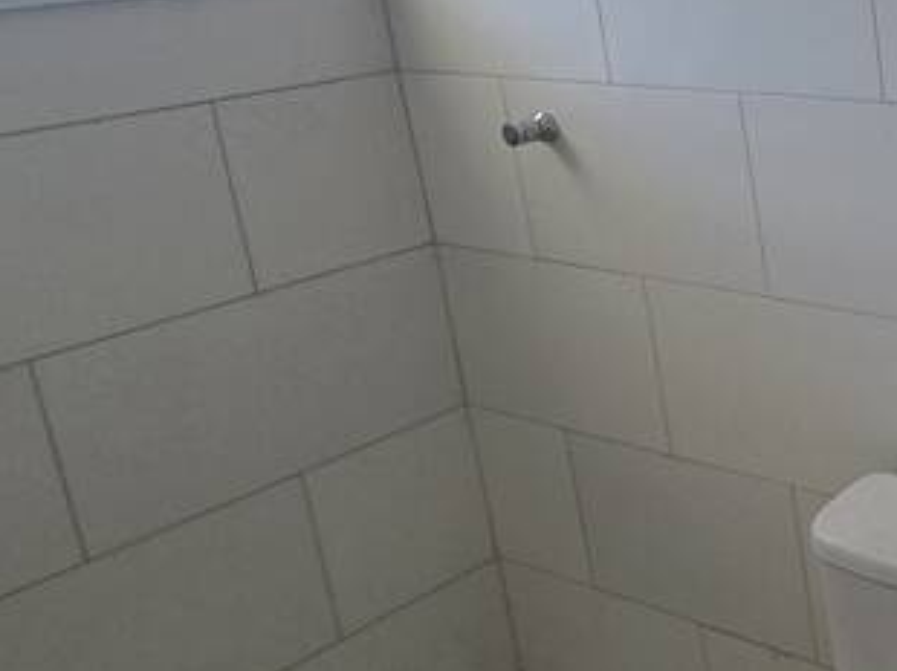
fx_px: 1087
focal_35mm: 42
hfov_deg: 30.2
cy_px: 127
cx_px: 1282
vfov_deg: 33.3
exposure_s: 1/175
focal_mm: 2.2
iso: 50
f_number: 2.2
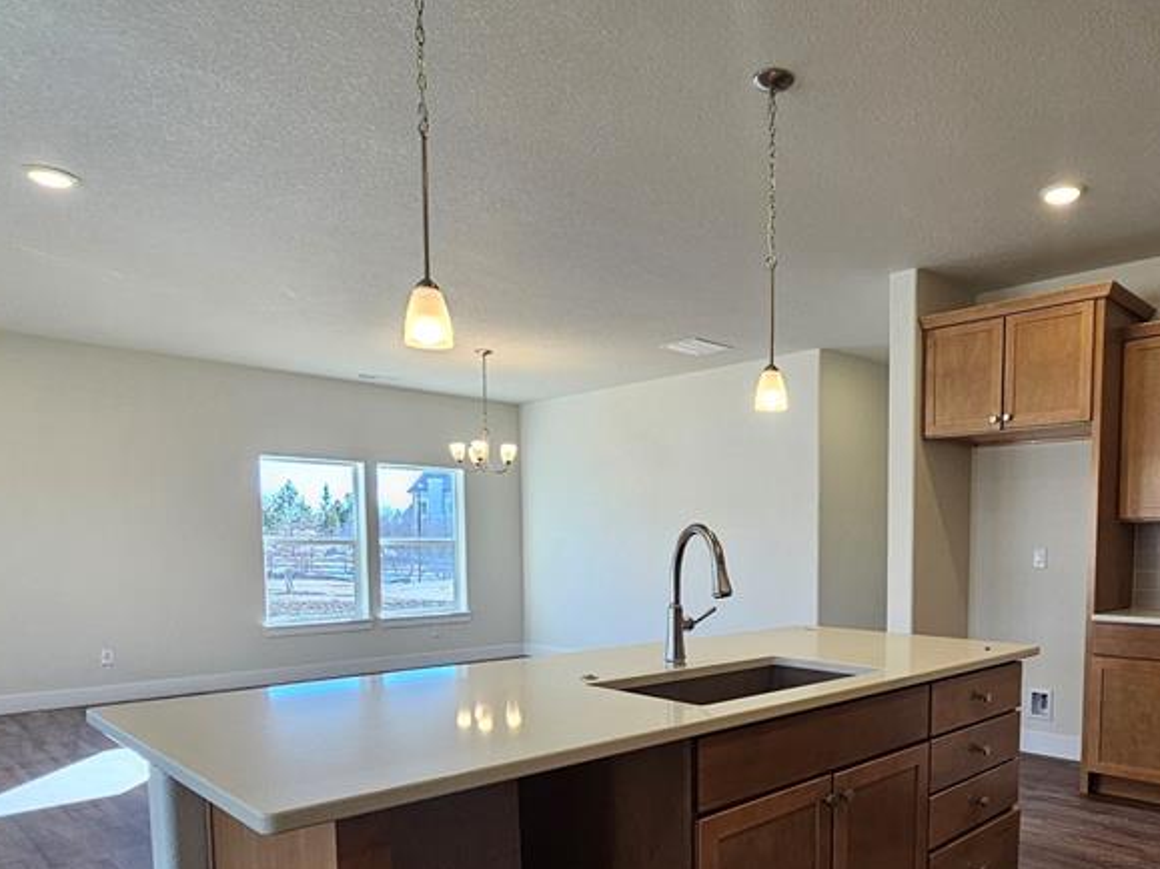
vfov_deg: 57.1
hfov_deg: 72.4
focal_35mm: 23
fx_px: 771
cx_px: 743
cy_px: 604
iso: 80
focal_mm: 2.2
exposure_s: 1/120
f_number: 2.2
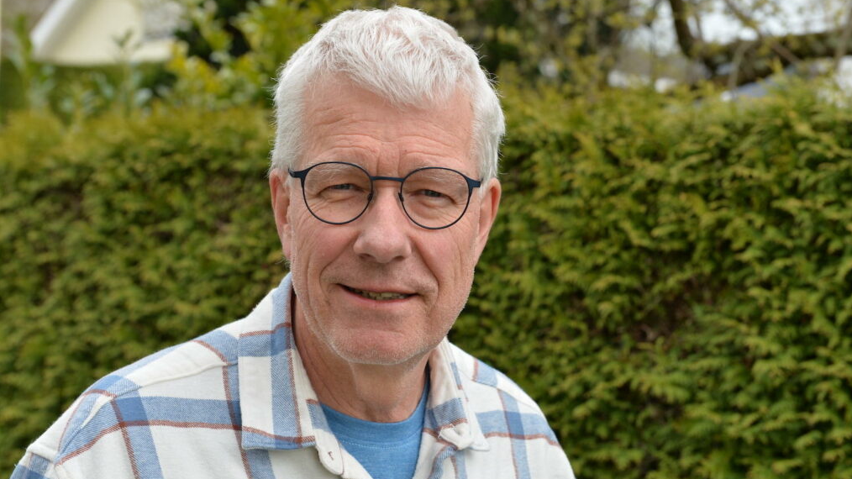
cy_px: 240
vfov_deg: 16.3
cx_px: 429
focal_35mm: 74
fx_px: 1672
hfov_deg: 28.6
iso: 200
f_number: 7.1
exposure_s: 1/200
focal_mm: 70
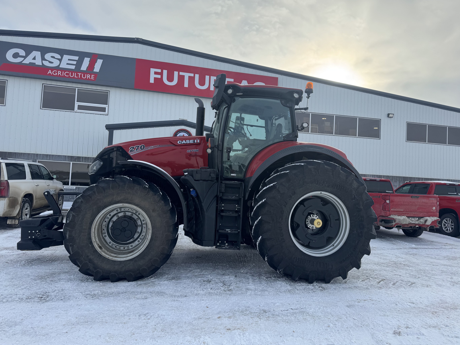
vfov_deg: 54.9
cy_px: 167
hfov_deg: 69.4
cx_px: 235
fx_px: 332
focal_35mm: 25
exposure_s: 1/3413
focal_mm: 6.76
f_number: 1.78
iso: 80
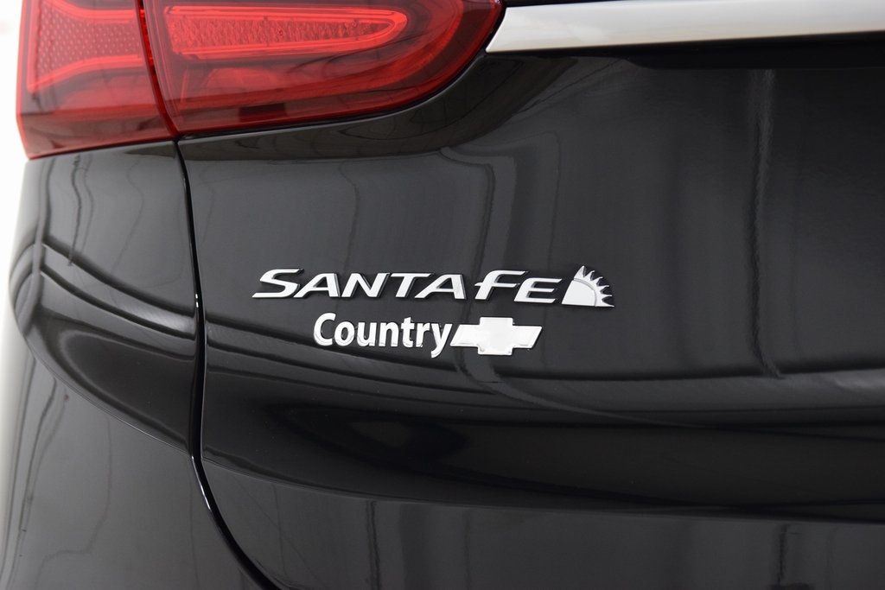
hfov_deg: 19.5
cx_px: 442
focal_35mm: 105
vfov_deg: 13.0
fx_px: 2581
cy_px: 295
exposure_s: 1/30
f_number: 5
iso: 1600
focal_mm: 70
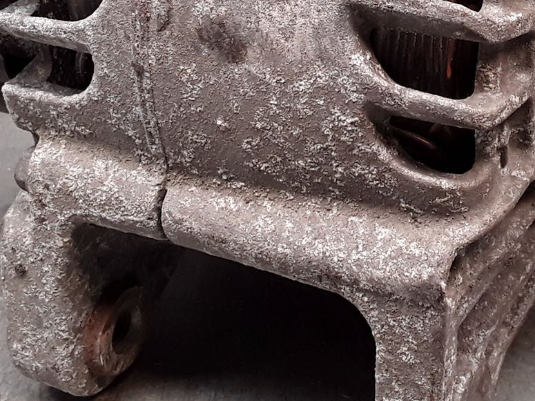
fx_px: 1144
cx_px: 353
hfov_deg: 26.2
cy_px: 8
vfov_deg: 19.4
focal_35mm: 74
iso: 50
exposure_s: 1/50
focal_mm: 2.91
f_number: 1.9
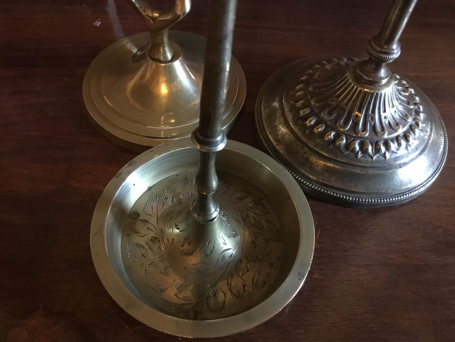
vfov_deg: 45.4
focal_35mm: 31
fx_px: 407
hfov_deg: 58.4
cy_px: 171
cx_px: 228
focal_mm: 3.3
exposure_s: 1/17
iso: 500
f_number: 2.4
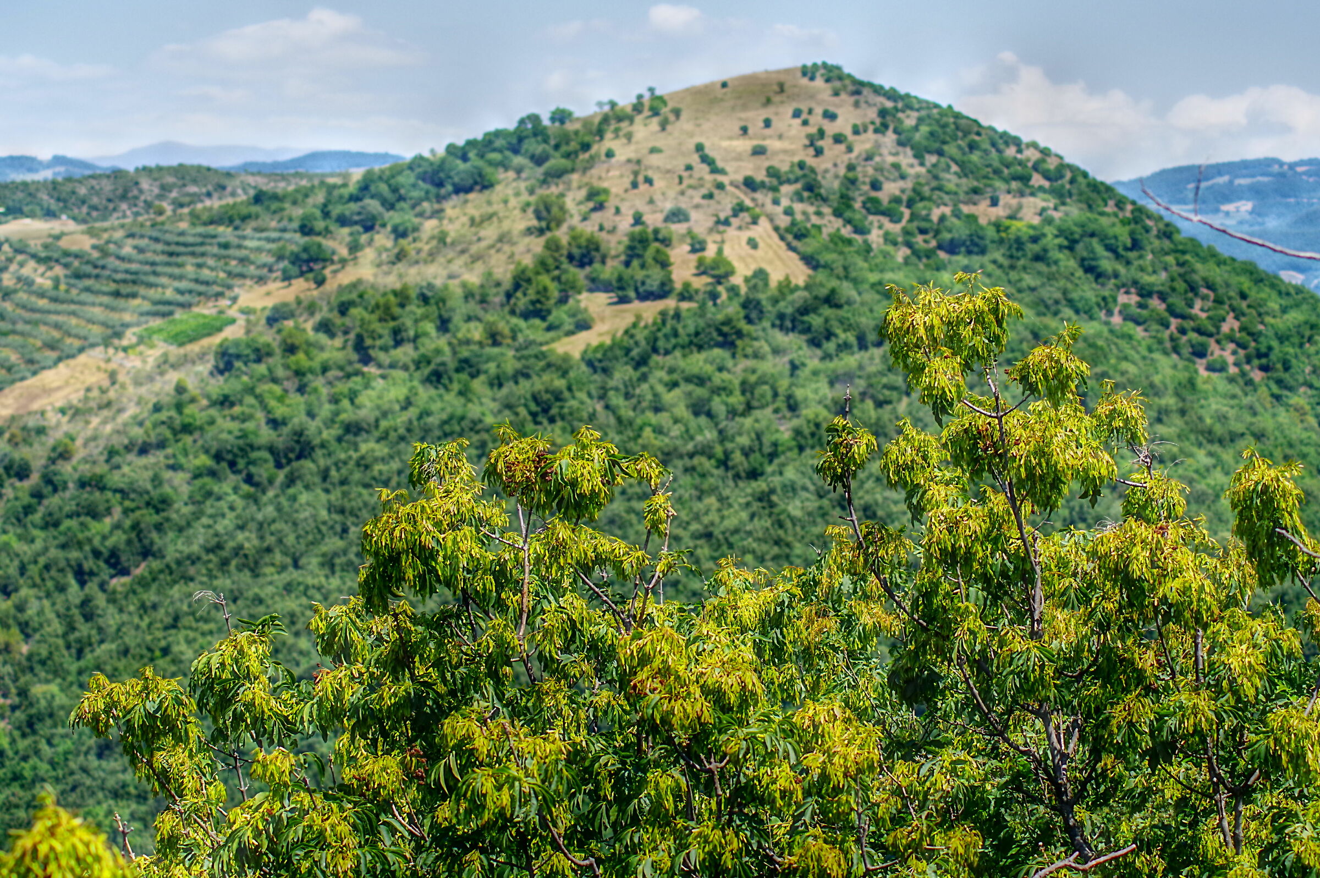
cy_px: 439
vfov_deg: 13.0
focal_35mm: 105
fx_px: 3847
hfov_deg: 19.5
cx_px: 660
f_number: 5.6
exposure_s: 1/1000
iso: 400
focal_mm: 70
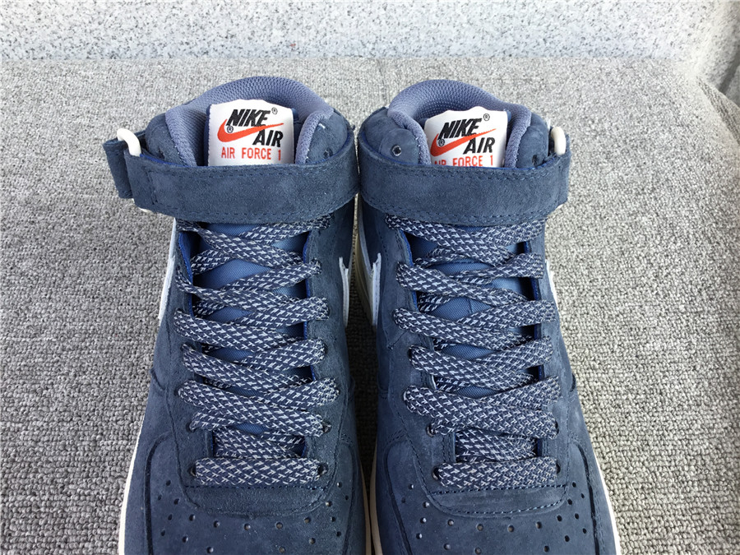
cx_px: 370
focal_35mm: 31
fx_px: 663
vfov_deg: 45.4
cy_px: 278
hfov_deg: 58.4
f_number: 2.4
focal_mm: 3.3
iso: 25
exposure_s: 1/100
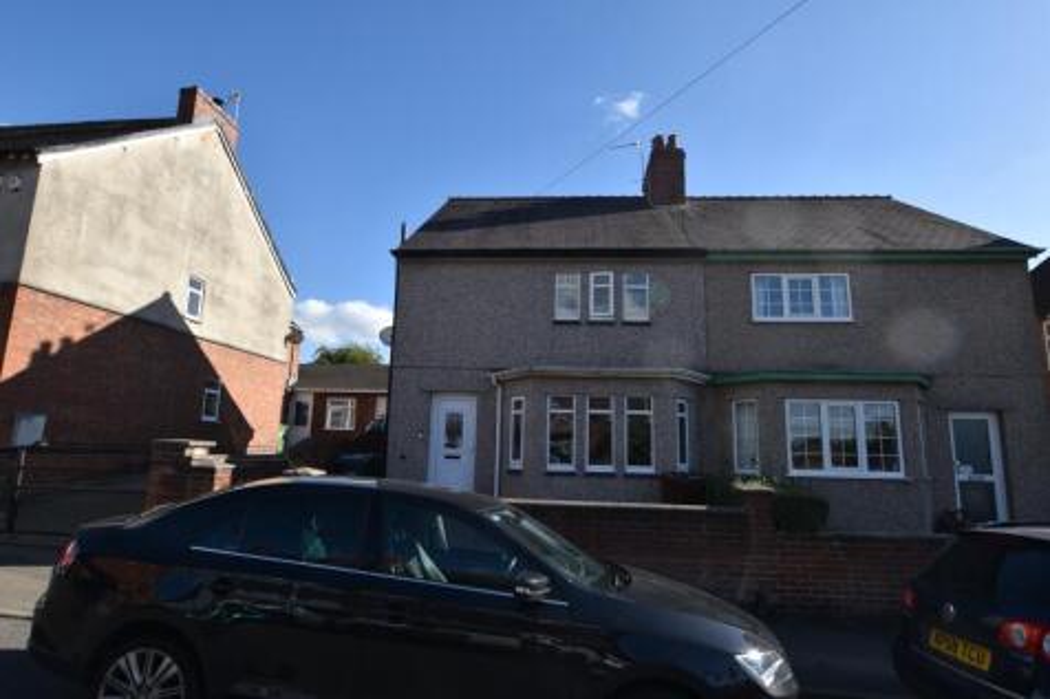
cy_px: 350
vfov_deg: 67.3
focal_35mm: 18
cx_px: 525
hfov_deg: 90.0
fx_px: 525
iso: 100
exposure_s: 1/200
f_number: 7.1
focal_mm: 12
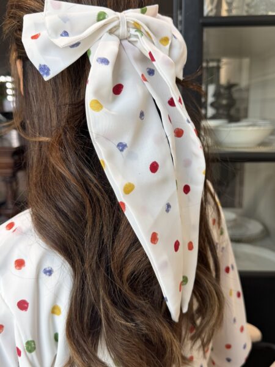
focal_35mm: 24
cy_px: 184
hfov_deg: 56.8
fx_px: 254
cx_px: 138
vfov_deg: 71.6
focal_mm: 6.76
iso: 64
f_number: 1.78
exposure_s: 1/263
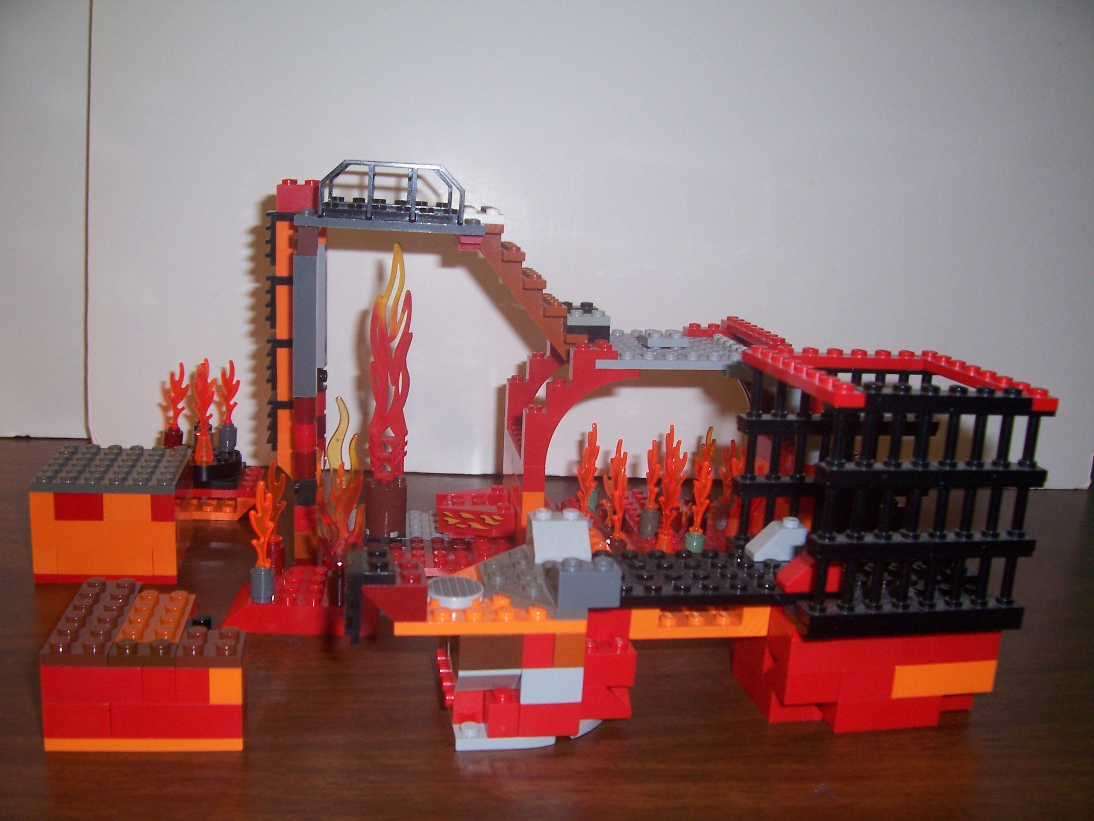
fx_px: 1075
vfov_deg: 41.8
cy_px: 410
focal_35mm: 34
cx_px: 547
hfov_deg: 54.0
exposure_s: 1/60
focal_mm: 5.6
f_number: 2.7
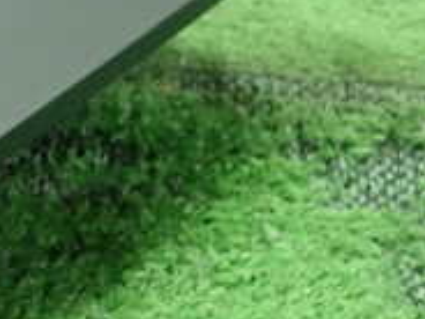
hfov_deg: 17.5
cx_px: -256
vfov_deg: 15.1
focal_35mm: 98
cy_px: 215
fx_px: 1203
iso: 640
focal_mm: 5.5
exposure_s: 1/125
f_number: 2.3
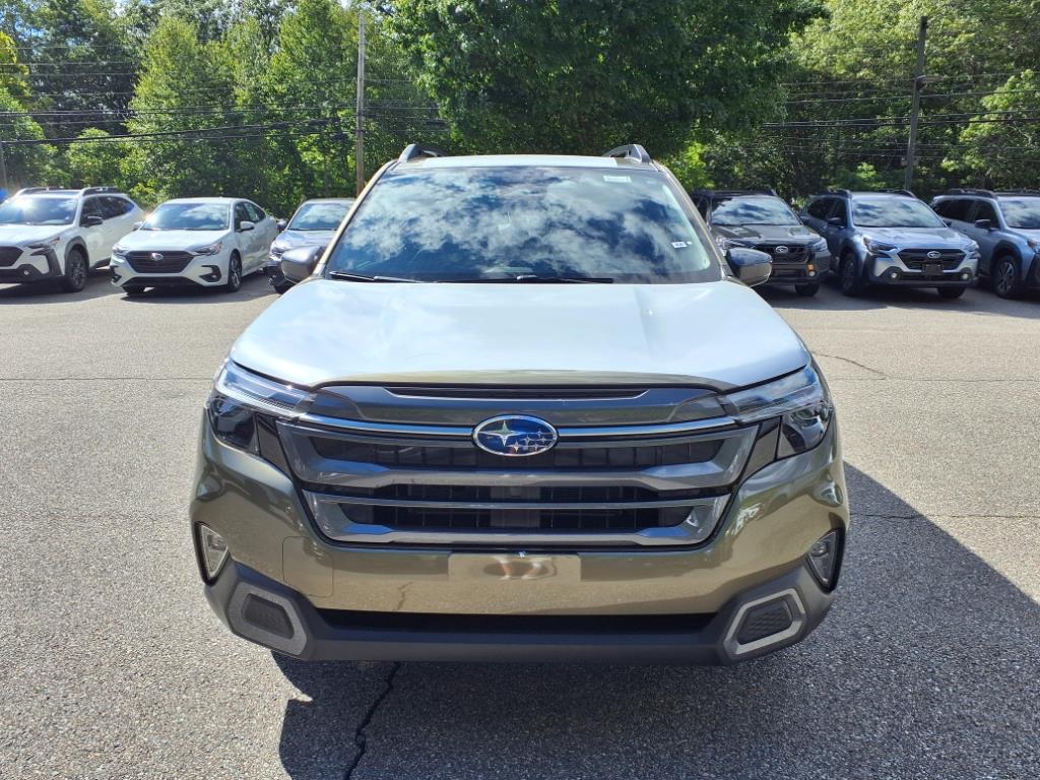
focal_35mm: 27
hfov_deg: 65.3
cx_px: 520
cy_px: 390
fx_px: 811
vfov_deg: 51.4
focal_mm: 3.58
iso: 40
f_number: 1.9
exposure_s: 1/1667
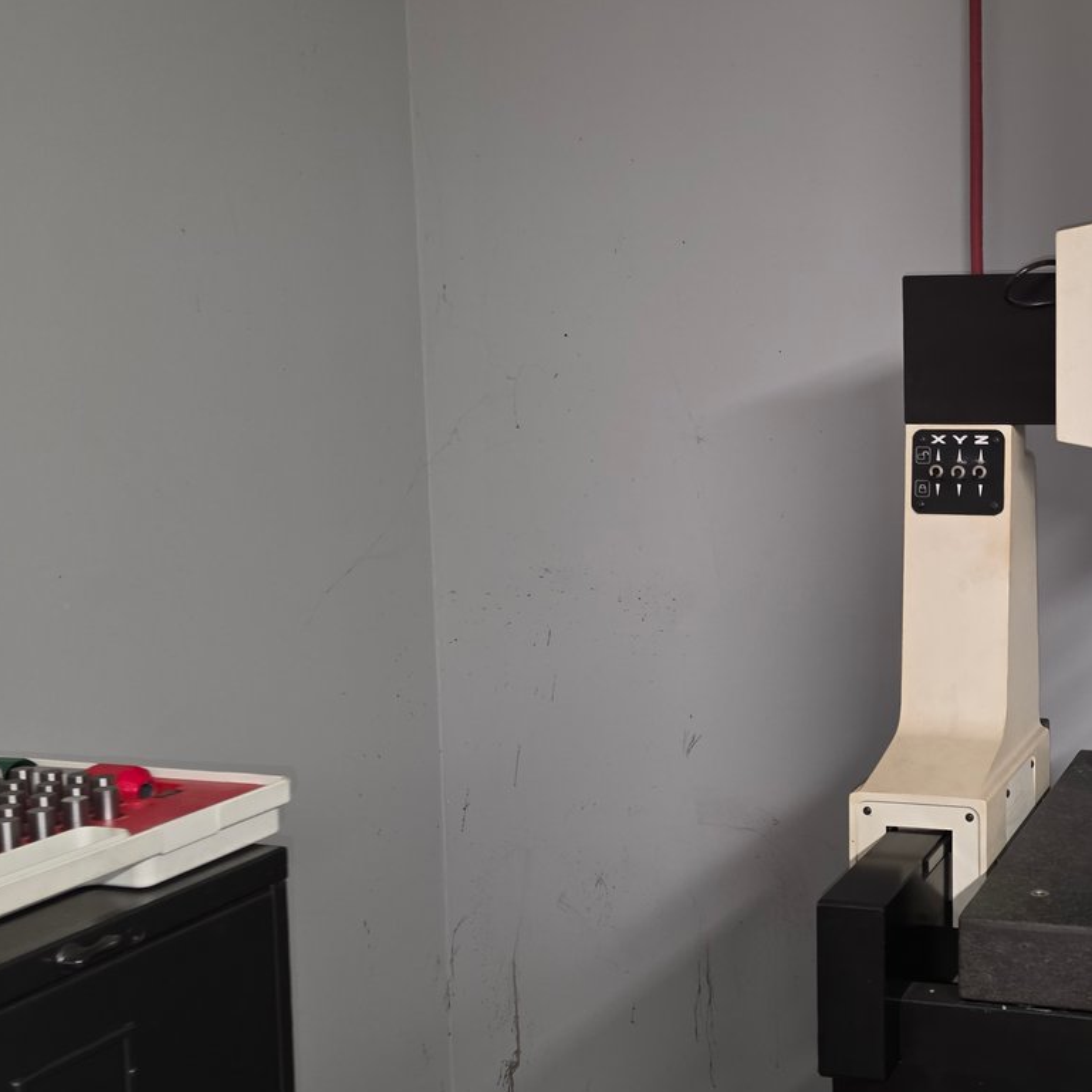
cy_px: 509
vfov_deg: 41.8
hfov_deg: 38.4
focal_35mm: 40
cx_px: 1022
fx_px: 1428
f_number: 1.7
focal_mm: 6.3
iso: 2000
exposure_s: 1/15
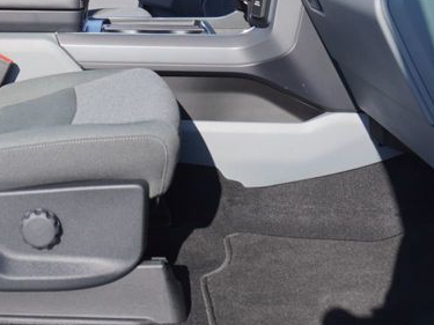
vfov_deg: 22.8
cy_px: 39
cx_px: 76
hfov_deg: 29.9
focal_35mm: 63
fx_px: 790
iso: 100
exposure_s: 1/200
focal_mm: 16
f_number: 7.1
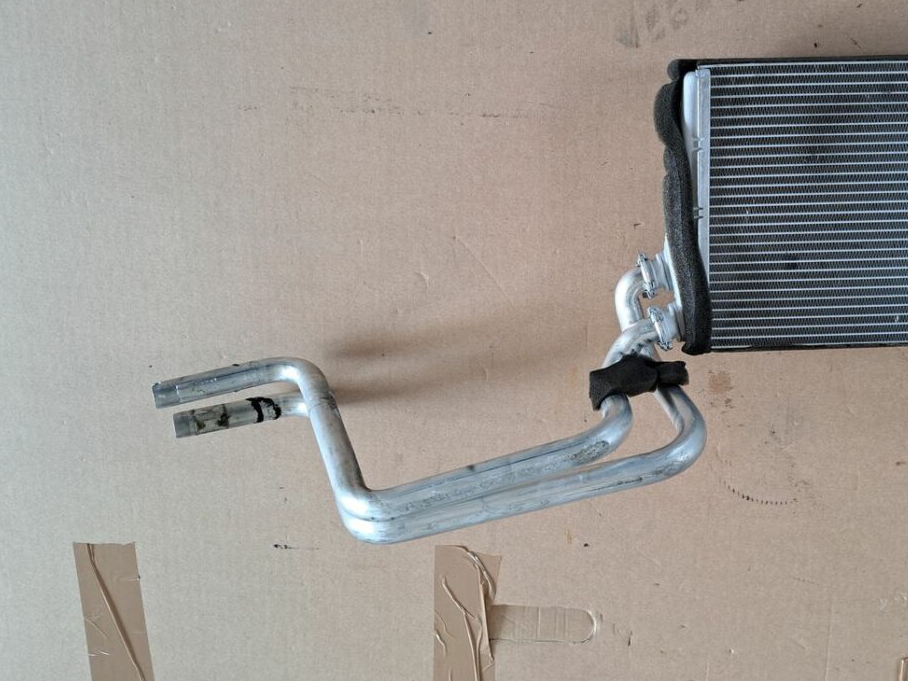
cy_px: 242
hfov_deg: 49.0
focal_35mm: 37
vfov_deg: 38.3
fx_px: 971
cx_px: 624
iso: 100
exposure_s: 1/50
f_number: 1.8
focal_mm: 5.23
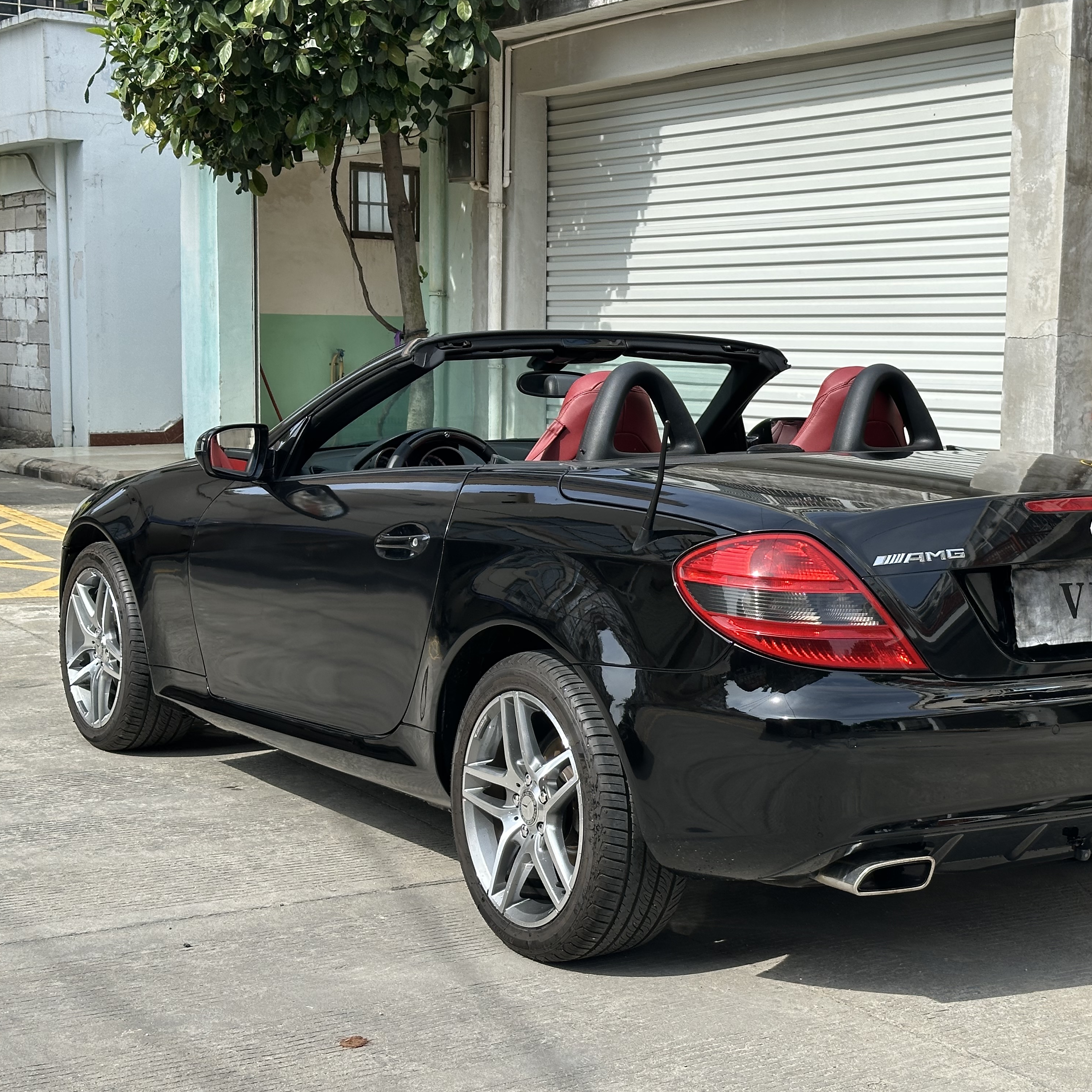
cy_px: 546
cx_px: 677
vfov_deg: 30.0
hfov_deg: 29.9
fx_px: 2034
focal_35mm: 57
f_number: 1.78
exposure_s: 1/1916
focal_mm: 6.86
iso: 64
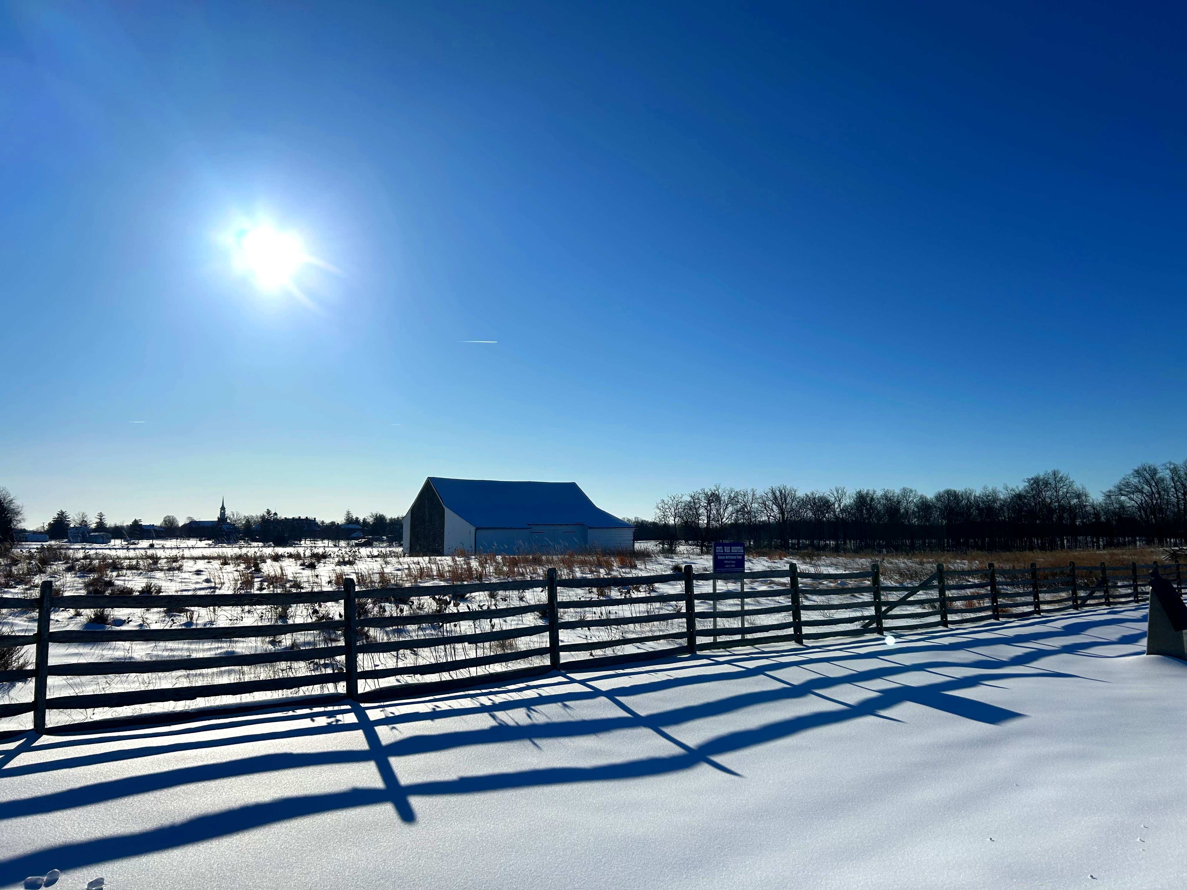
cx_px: 594
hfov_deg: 67.3
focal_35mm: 26
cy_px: 445
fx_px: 892
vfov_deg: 53.1
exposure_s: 1/16393
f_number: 1.5
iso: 50
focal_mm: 5.7
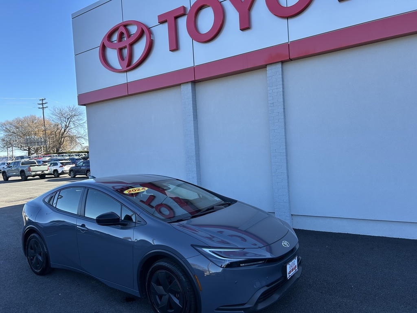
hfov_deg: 67.3
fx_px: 313
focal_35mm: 26
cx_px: 208
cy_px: 156
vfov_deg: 53.1
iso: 50
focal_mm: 5.7
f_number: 1.5
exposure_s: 1/808
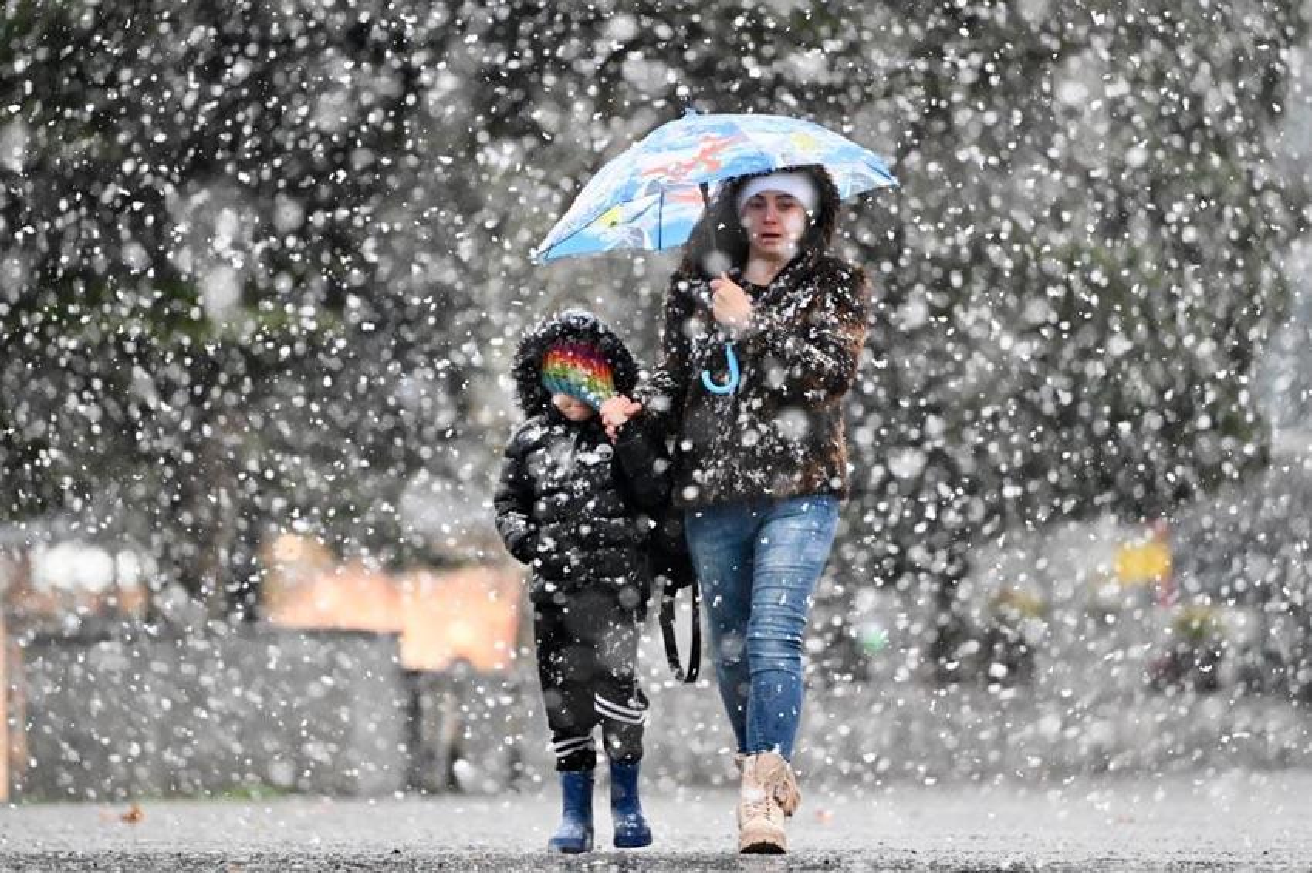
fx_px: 7286
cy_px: 436
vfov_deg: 6.9
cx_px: 656
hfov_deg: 10.3
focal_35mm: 200
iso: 10000
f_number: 2.8
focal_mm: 200
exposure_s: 1/1600
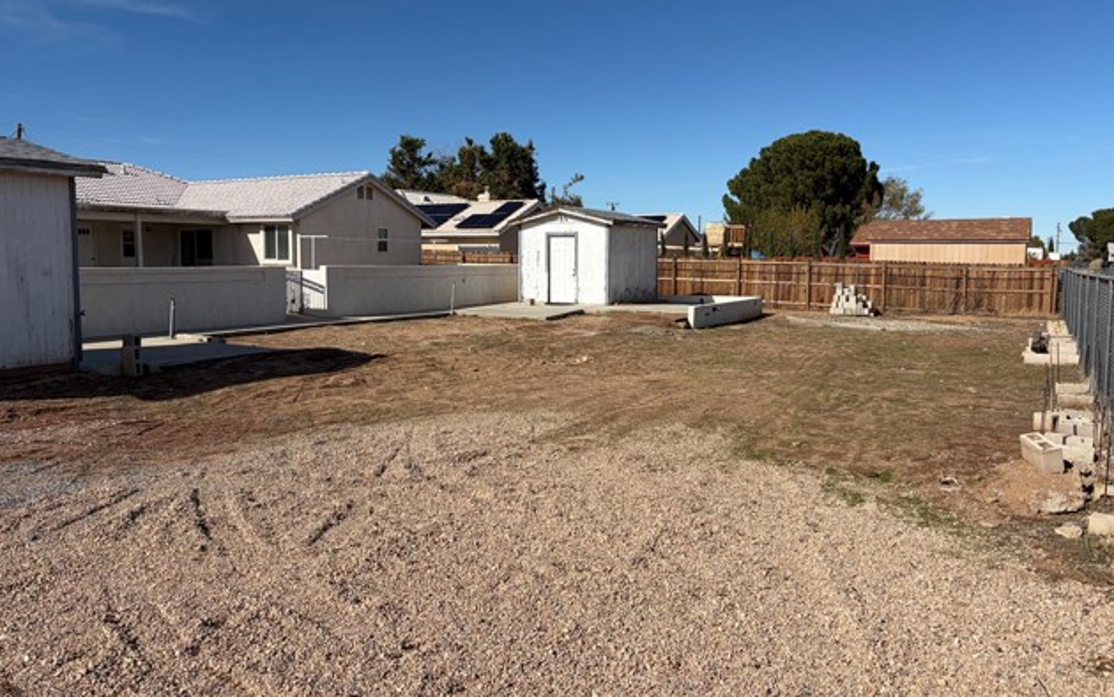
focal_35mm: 28
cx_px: 557
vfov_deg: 44.5
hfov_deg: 66.5
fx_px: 850
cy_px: 317
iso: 50
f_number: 1.6
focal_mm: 5.96
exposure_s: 1/6993
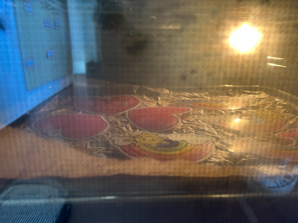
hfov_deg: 67.3
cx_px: 149
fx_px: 224
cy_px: 112
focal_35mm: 26
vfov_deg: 53.1
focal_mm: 5.7
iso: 125
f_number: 1.5
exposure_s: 1/50
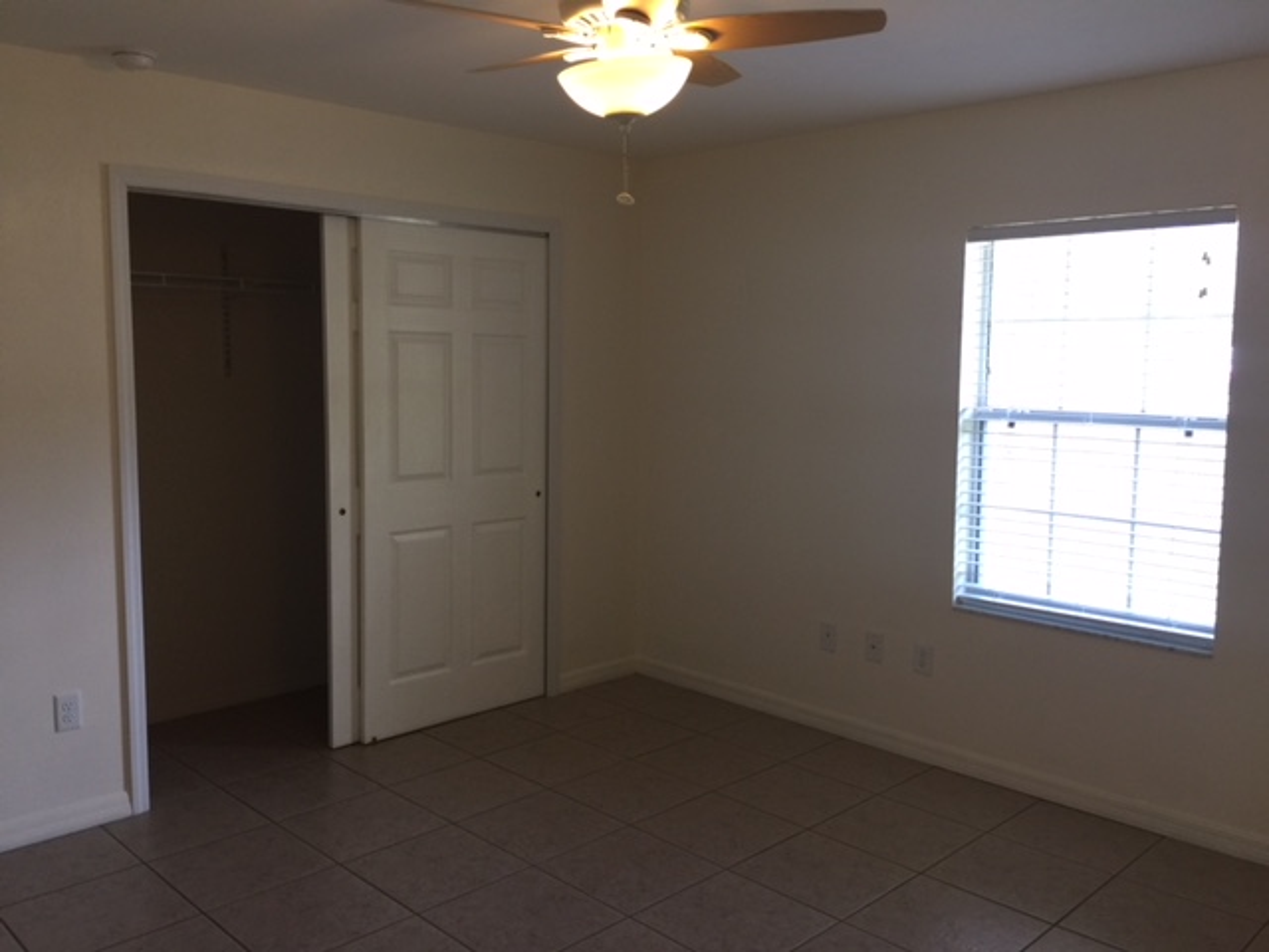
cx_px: 634
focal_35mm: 29
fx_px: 1063
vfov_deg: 48.2
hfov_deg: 61.7
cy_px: 476
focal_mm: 4.15
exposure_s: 1/30
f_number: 2.2
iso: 40
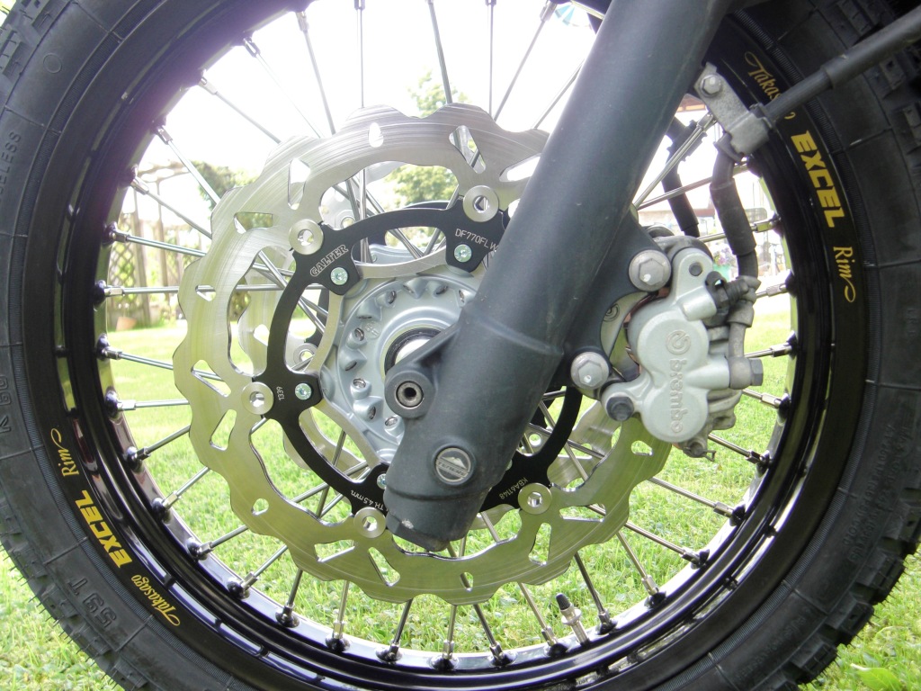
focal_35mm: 33
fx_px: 878
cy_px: 346
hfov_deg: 55.4
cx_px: 460
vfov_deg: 42.9
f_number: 2.7
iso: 50
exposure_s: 1/60
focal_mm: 5.8
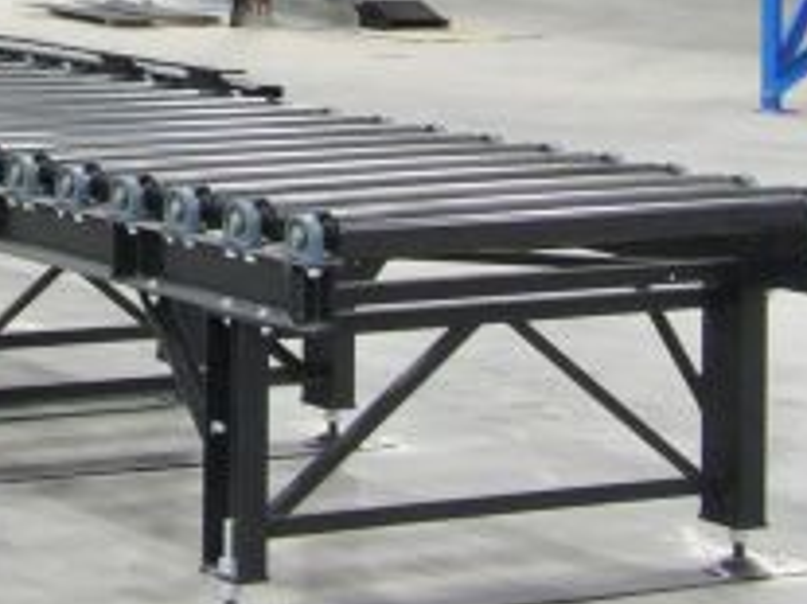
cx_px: -175
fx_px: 3518
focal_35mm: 151
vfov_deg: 9.6
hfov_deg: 12.7
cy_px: -249
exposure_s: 1/17
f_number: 3.7
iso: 504
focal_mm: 7
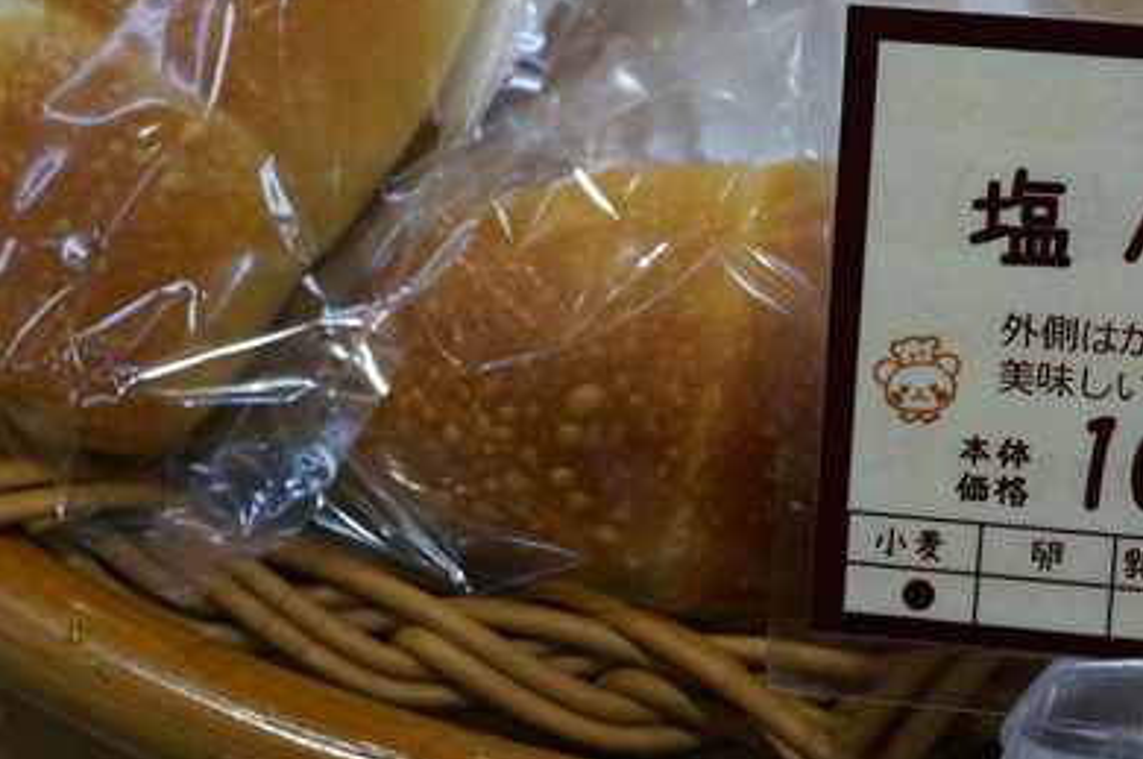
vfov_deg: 16.3
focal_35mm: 83
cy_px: 123
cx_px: 771
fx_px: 2632
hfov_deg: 24.4
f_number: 7.1
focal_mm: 30
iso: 800
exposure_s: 1/125
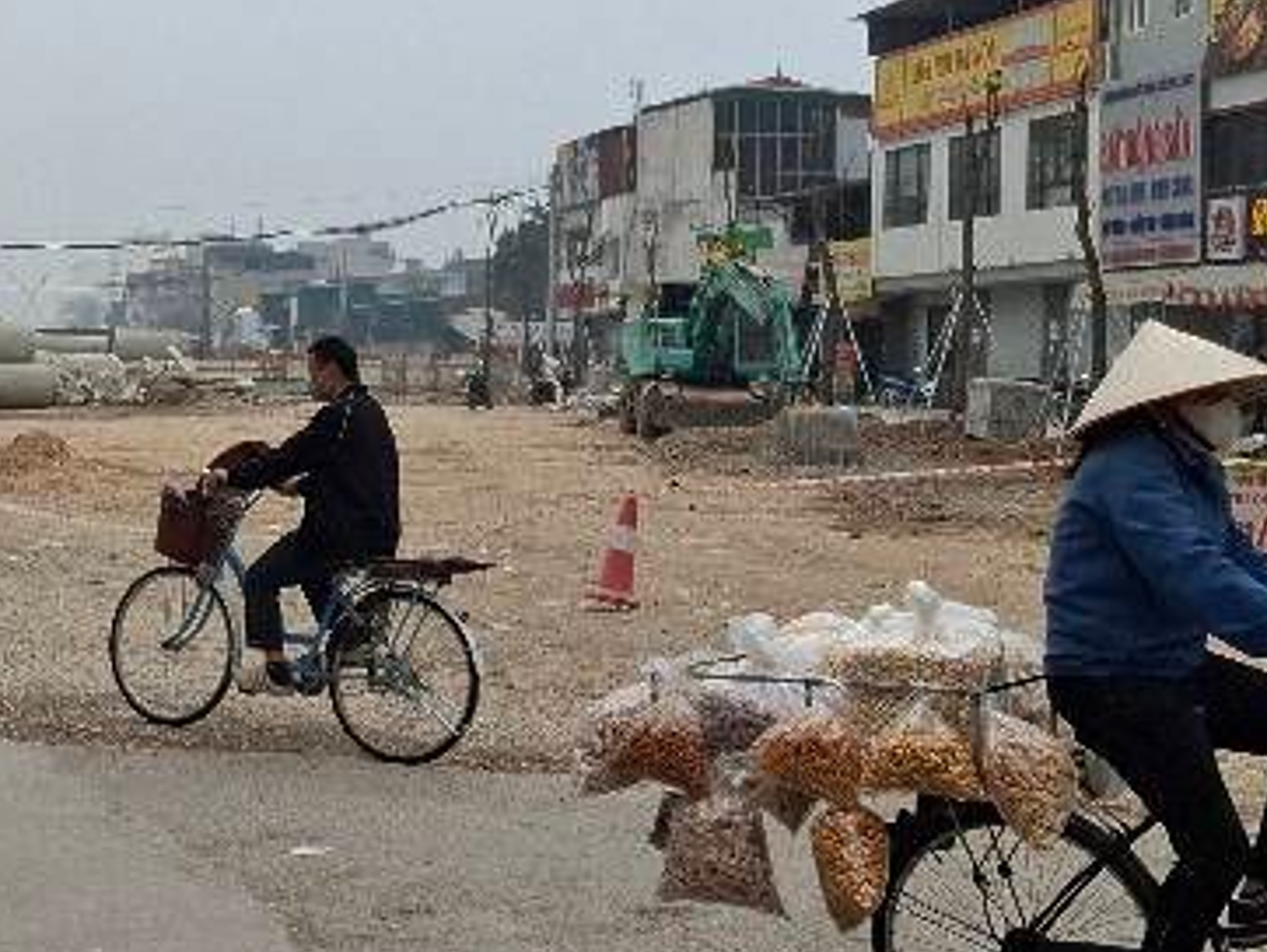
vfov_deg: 22.5
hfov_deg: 28.4
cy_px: 326
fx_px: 2381
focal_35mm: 65
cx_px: 74
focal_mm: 5.54
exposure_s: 1/1000
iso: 50
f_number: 1.8
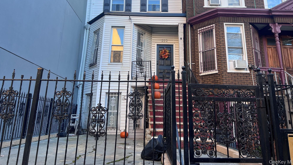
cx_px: 149
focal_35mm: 29
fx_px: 225
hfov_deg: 66.1
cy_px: 53
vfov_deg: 39.6
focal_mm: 5.7
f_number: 1.5
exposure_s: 1/282
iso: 40
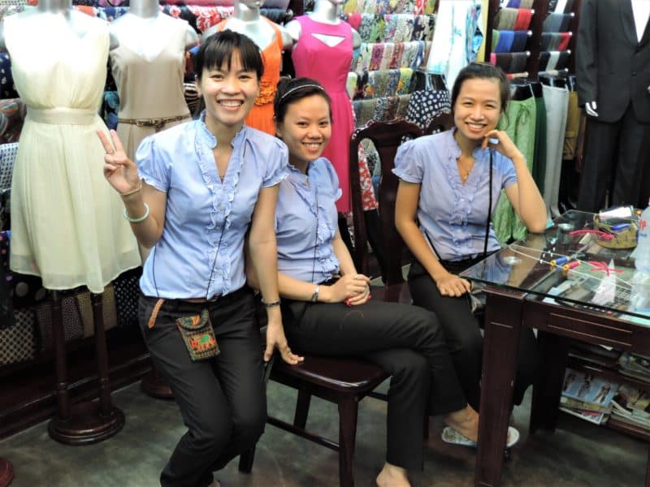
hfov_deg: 46.8
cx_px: 325
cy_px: 244
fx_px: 751
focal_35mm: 40
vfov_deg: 36.0
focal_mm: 7.1
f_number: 3.3
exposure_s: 1/15
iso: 400
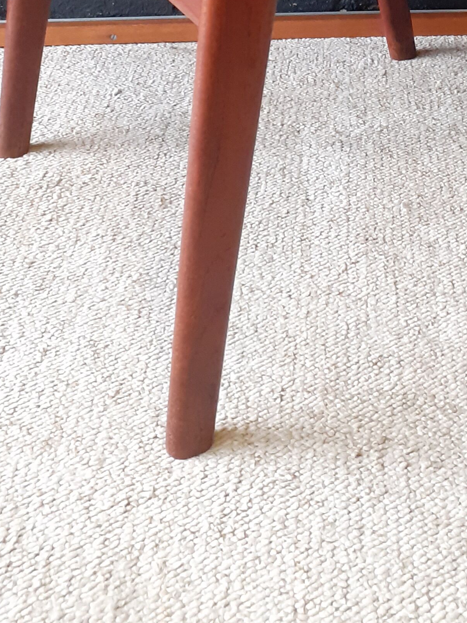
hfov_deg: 21.1
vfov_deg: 25.4
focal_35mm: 69
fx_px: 1241
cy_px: -116
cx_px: 357
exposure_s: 1/25
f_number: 1.9
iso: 200
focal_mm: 3.6
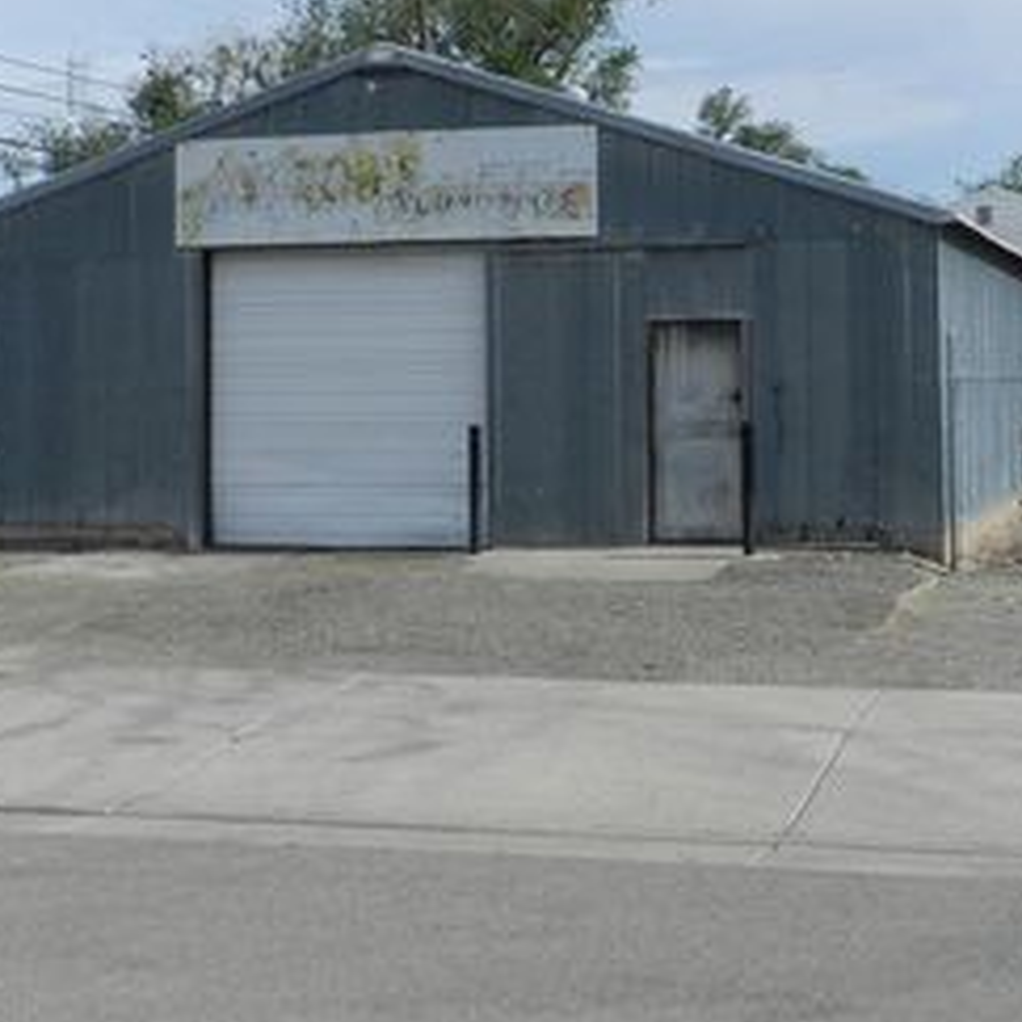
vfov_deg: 24.8
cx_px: 551
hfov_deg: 25.0
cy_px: 301
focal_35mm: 69
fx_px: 2305
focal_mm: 6.7
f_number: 5
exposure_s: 1/1000
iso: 160
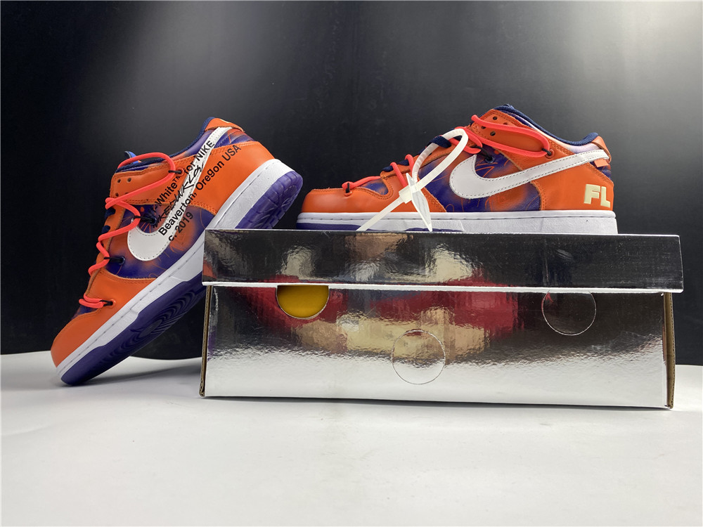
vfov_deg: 53.1
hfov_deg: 67.3
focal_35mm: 26
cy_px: 264
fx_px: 528
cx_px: 352
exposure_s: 1/100
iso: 32
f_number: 1.8
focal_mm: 4.25
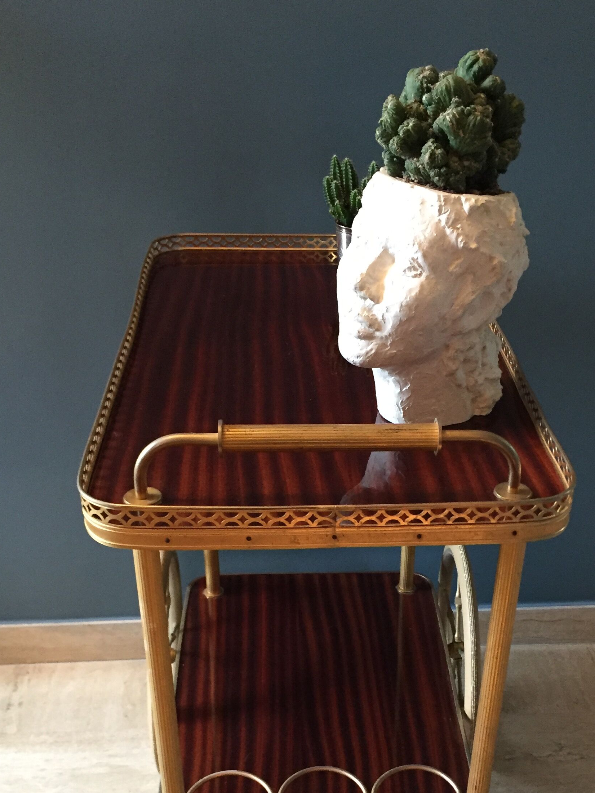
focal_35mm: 43
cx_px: 345
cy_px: 564
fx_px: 985
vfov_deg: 42.9
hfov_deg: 33.5
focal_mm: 4.15
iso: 250
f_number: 2.2
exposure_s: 1/20
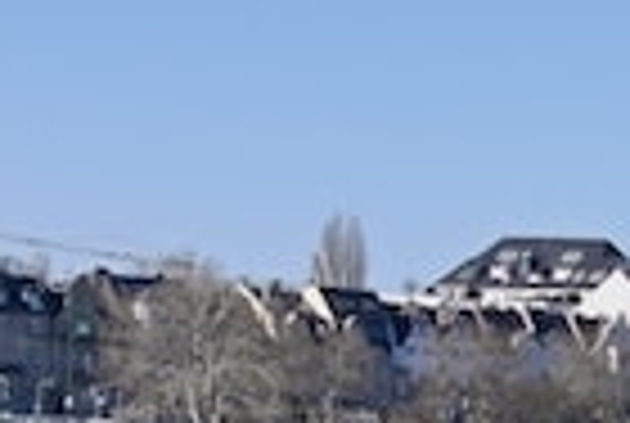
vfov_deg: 4.8
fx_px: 4858
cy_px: 1105
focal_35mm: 277
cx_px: 2187
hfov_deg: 6.5
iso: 100
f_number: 11
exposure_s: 1/100
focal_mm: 38
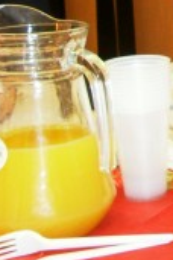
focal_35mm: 128
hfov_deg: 9.3
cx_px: 446
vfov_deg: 15.5
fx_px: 923
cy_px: -40
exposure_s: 1/45
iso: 200
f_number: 3.2
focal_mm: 6.3
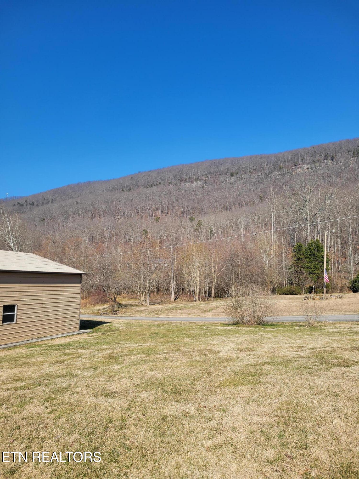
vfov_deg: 67.3
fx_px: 360
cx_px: 180
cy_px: 240
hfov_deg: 53.1
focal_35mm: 26
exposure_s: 1/1973
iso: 40
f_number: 1.8
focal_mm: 5.4
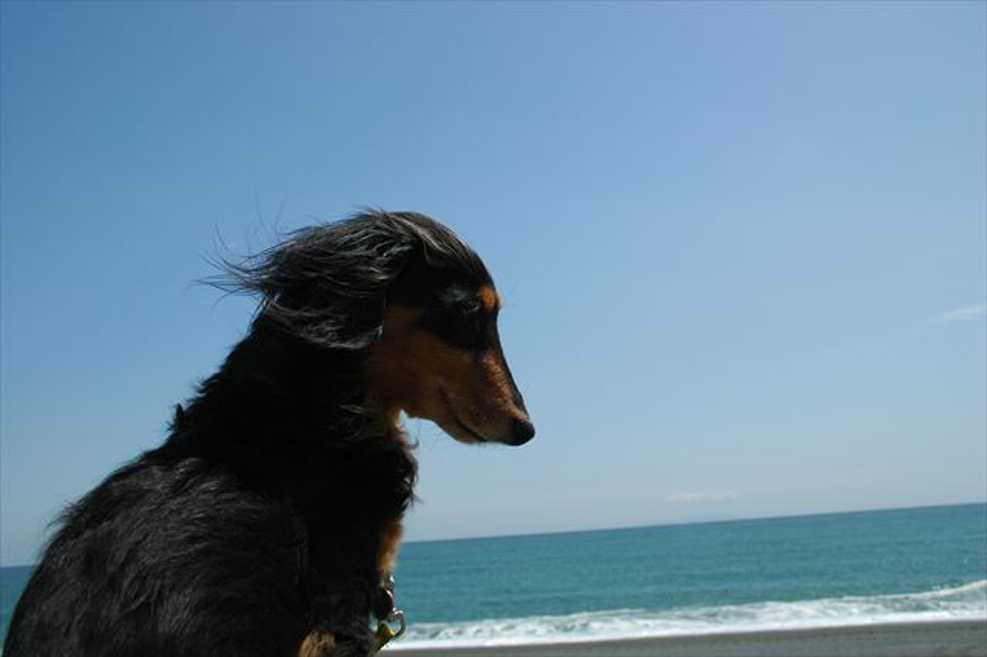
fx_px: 904
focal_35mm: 33
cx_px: 494
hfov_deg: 57.2
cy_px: 328
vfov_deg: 39.9
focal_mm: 22
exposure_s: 1/400
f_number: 11
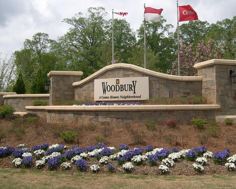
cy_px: 80
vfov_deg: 32.7
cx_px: 135
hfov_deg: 40.2
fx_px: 321
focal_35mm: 46
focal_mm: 8
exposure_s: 1/187
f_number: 7.6
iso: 100
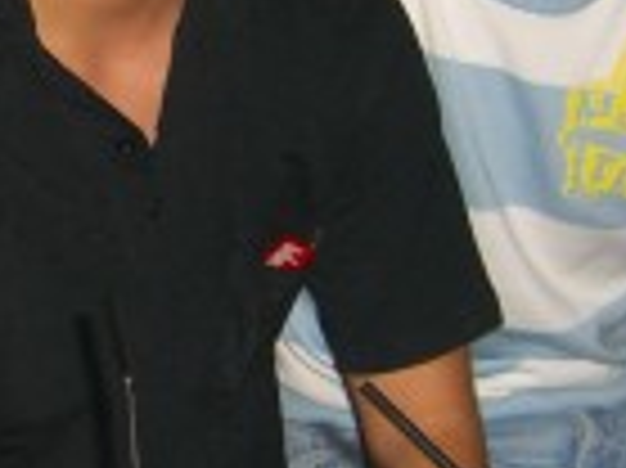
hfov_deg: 11.9
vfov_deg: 9.0
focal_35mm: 164
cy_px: 202
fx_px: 2963
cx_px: 9
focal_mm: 7.9
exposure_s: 1/60
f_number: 2.8
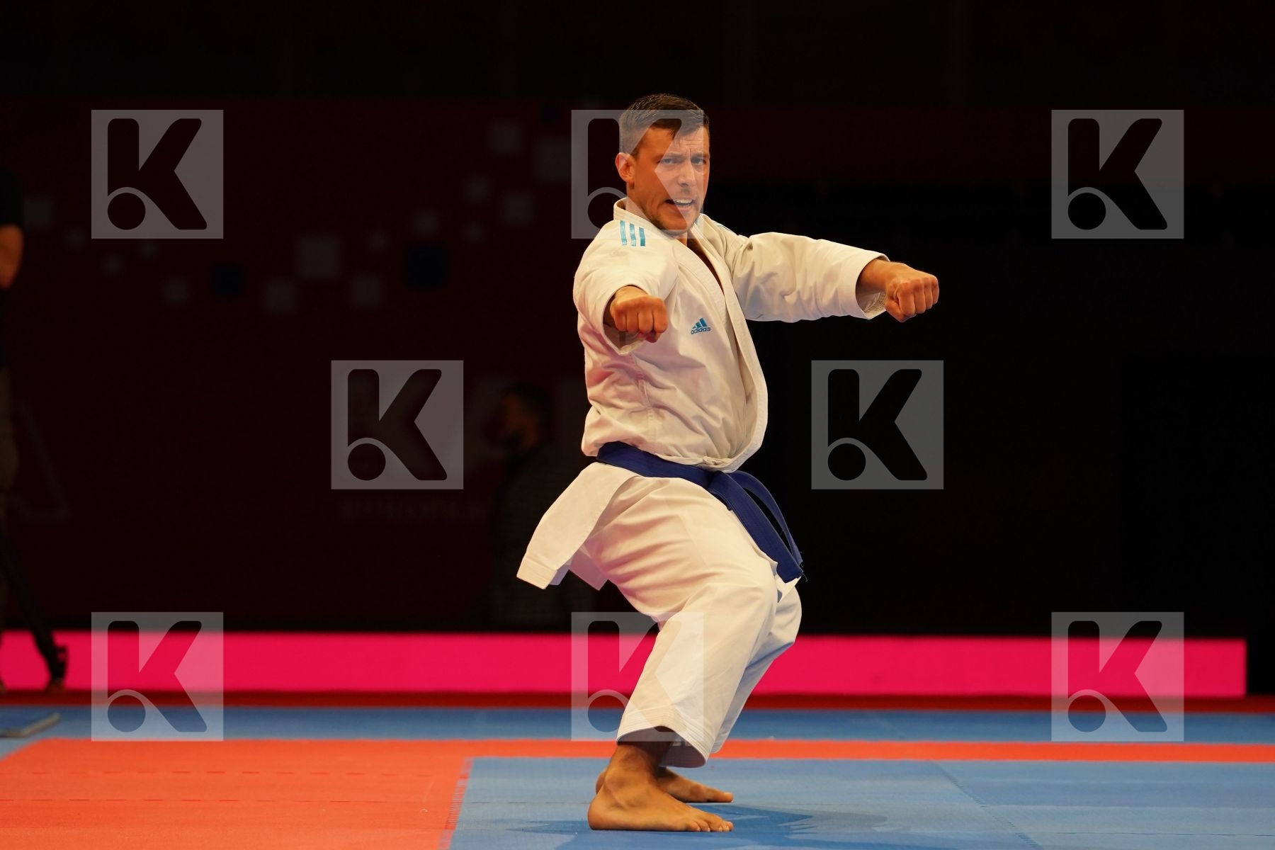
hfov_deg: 10.7
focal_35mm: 193
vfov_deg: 7.1
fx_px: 6835
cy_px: 425
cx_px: 638
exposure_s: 1/500
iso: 1000
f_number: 2.8
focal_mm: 129
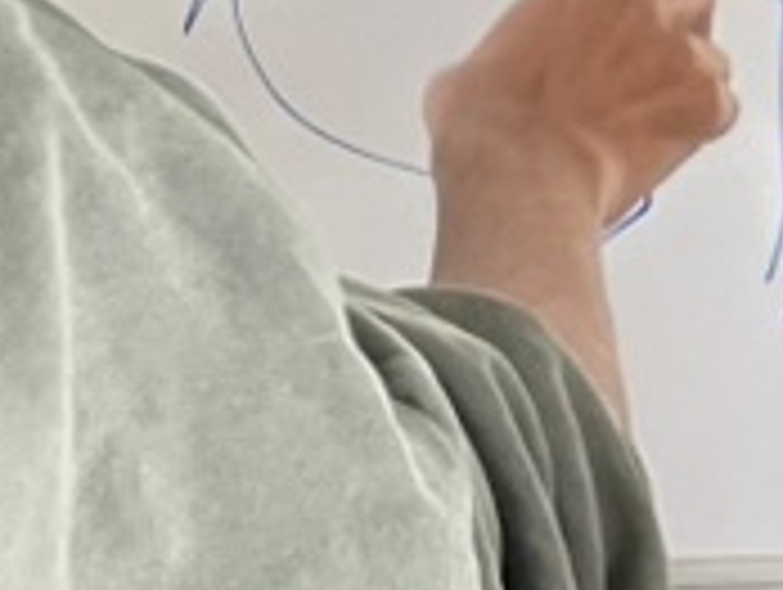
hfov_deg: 12.5
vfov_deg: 9.3
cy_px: -455
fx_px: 3466
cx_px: 1048
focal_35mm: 153
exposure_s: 1/60
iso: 160
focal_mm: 4.2
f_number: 1.6
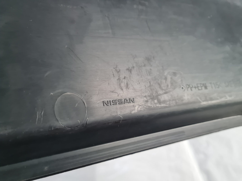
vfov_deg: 53.1
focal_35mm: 26
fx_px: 182
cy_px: 90
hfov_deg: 67.3
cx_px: 121
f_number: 1.8
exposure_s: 1/100
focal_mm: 5.4
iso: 320
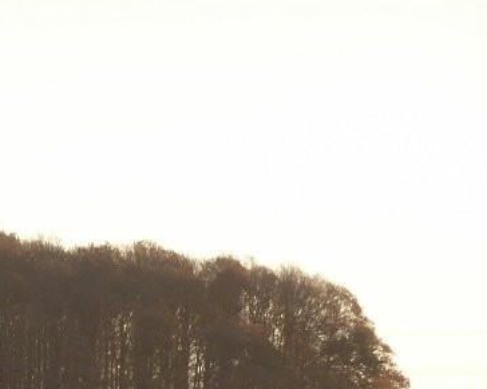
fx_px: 11859
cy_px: 507
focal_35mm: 823
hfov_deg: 2.4
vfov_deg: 1.9
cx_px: 100
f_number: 4.9
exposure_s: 1/125
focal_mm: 49.2
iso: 125
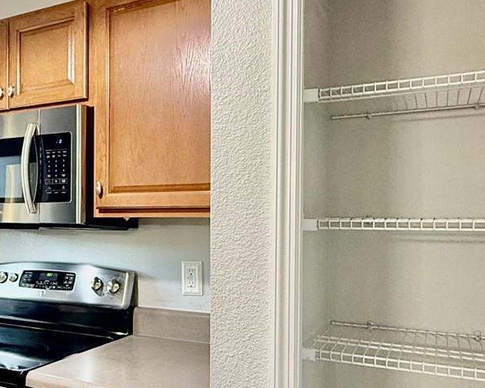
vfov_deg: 40.1
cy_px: 221
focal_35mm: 37
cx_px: 142
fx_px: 531
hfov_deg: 47.8
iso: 400
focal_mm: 2.22
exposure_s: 1/60
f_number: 2.2
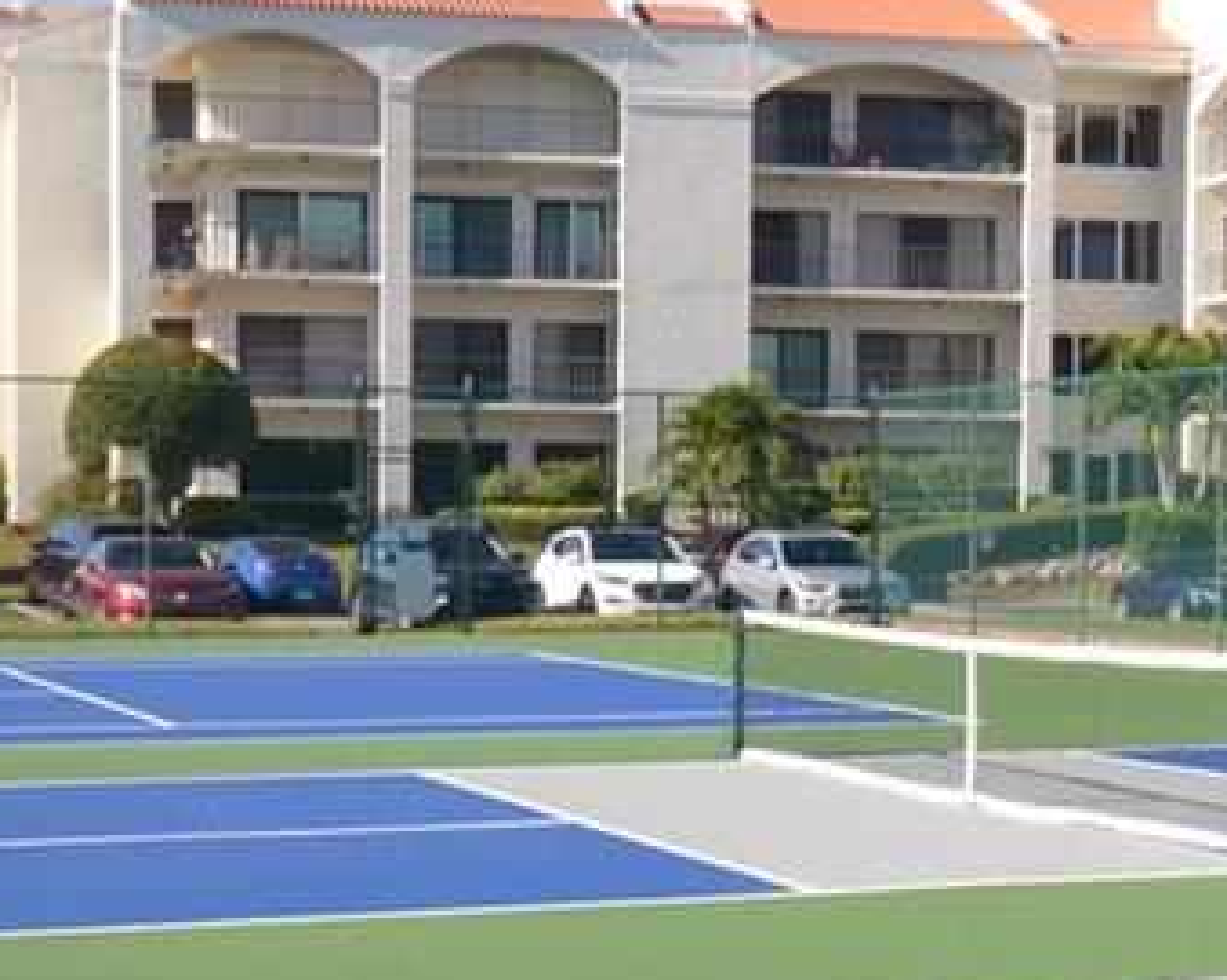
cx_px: 947
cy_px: 617
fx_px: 2903
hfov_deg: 23.6
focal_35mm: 80
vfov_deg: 19.1
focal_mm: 12
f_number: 3.8
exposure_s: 1/640
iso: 100
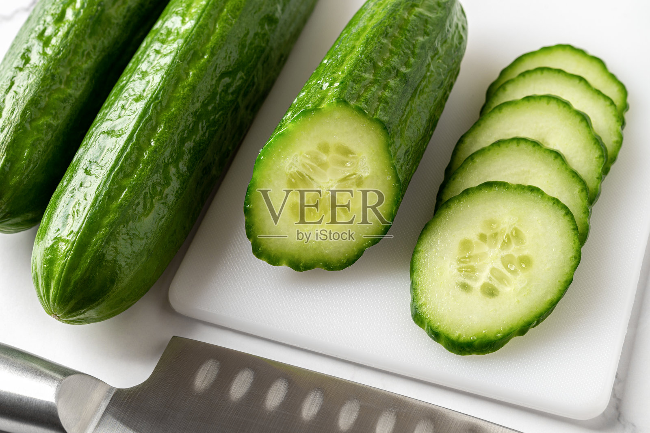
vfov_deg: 22.6
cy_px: 216
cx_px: 325
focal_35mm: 60
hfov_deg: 33.4
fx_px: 1083
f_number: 10
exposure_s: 1/80
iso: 100
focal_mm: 60
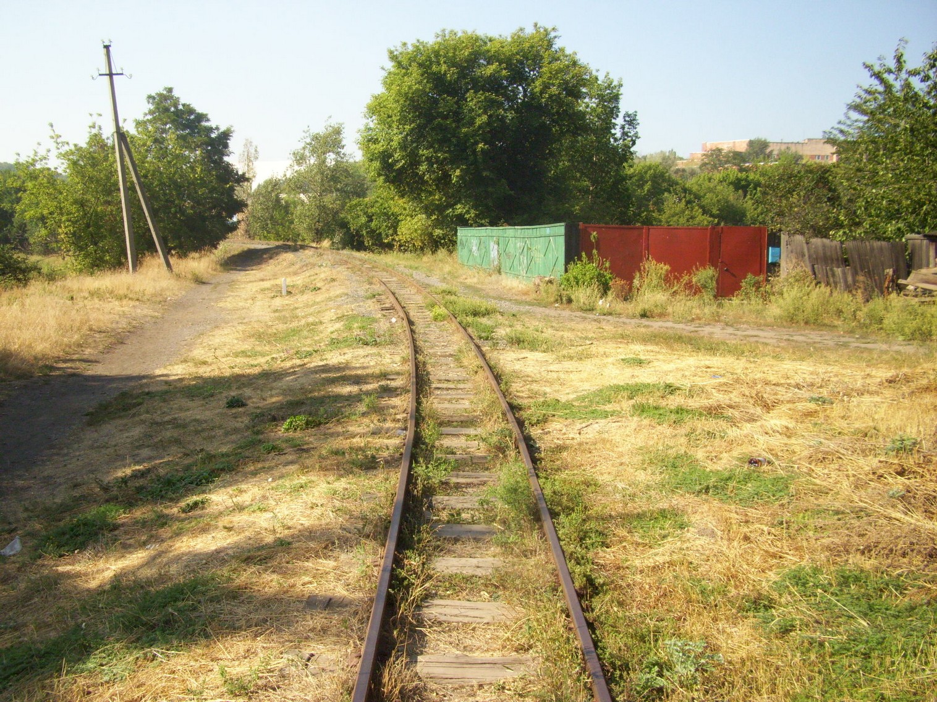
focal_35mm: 34
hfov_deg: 54.0
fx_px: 920
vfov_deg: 41.8
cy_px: 351
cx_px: 468
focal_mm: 5.7
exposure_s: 1/320
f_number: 5.6
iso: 200
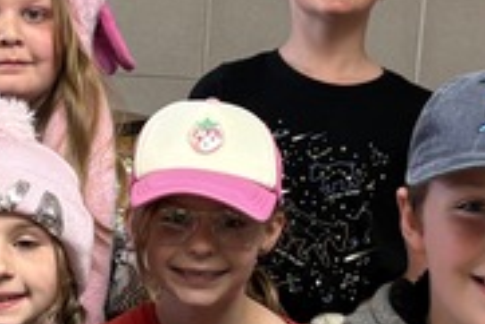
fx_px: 2063
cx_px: 94
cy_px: 238
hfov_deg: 13.3
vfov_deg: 9.0
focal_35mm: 153
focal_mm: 5.96
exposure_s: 1/60
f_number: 1.6
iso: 80
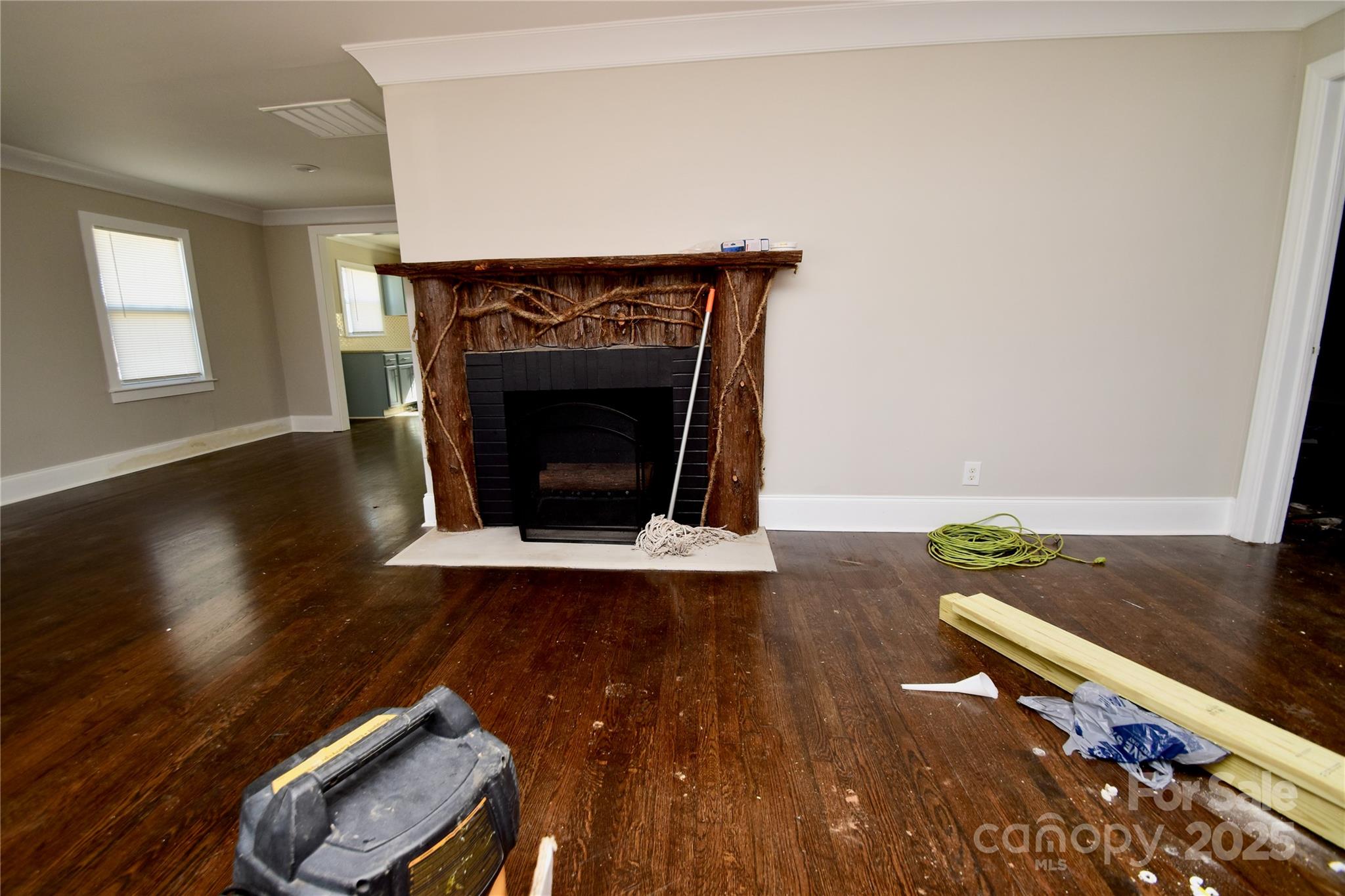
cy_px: 448
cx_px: 672
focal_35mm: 15
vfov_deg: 77.3
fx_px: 560
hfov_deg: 100.4
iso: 400
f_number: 7.1
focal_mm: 10
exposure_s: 1/60
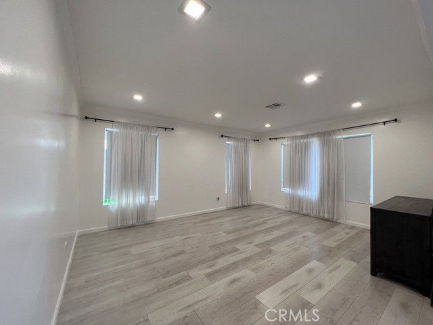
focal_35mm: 13
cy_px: 162
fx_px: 163
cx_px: 216
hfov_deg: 106.2
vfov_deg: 89.9
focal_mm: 1.57
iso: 80
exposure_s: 1/122
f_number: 1.8
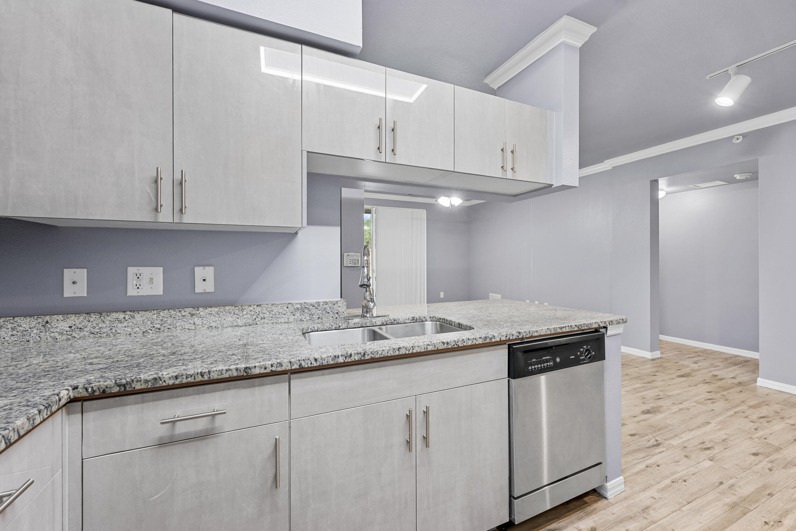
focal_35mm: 14
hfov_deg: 104.3
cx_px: 398
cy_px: 266
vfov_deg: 81.2
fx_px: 310
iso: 400
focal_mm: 14
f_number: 8
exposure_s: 1/2.5
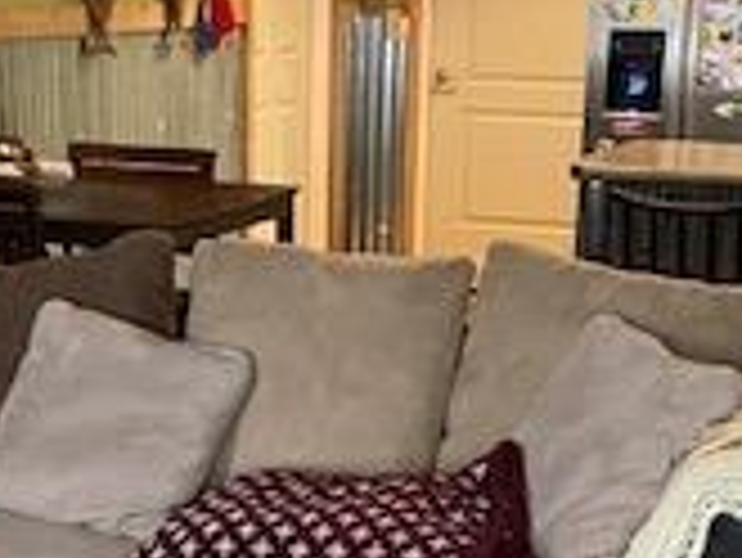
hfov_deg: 19.4
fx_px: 2167
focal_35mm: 101
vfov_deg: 14.4
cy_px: 562
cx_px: 297
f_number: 1.8
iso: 640
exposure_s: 1/30
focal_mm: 4.25
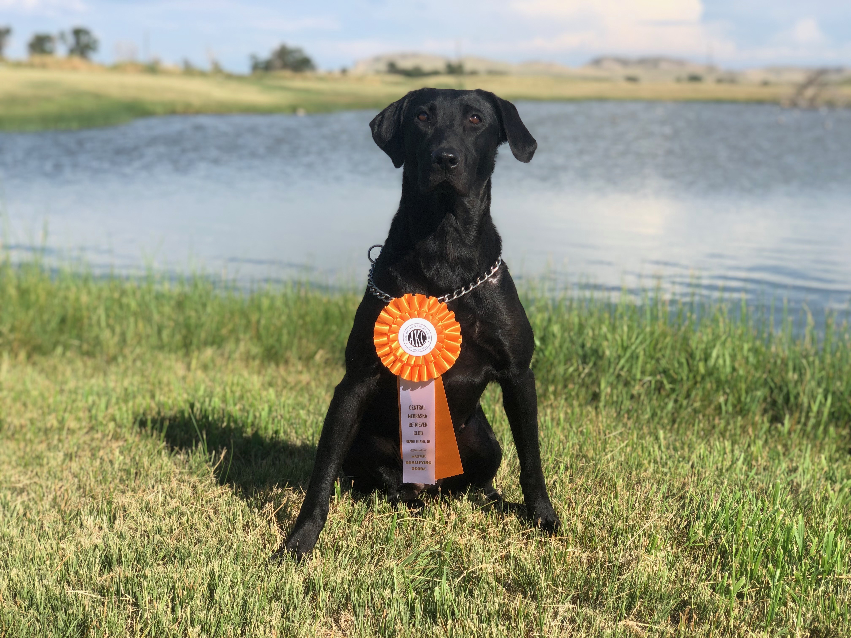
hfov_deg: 36.8
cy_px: 319
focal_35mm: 52
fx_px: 1278
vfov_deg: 28.0
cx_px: 426
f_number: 2.4
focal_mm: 6
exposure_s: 1/1066
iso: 16
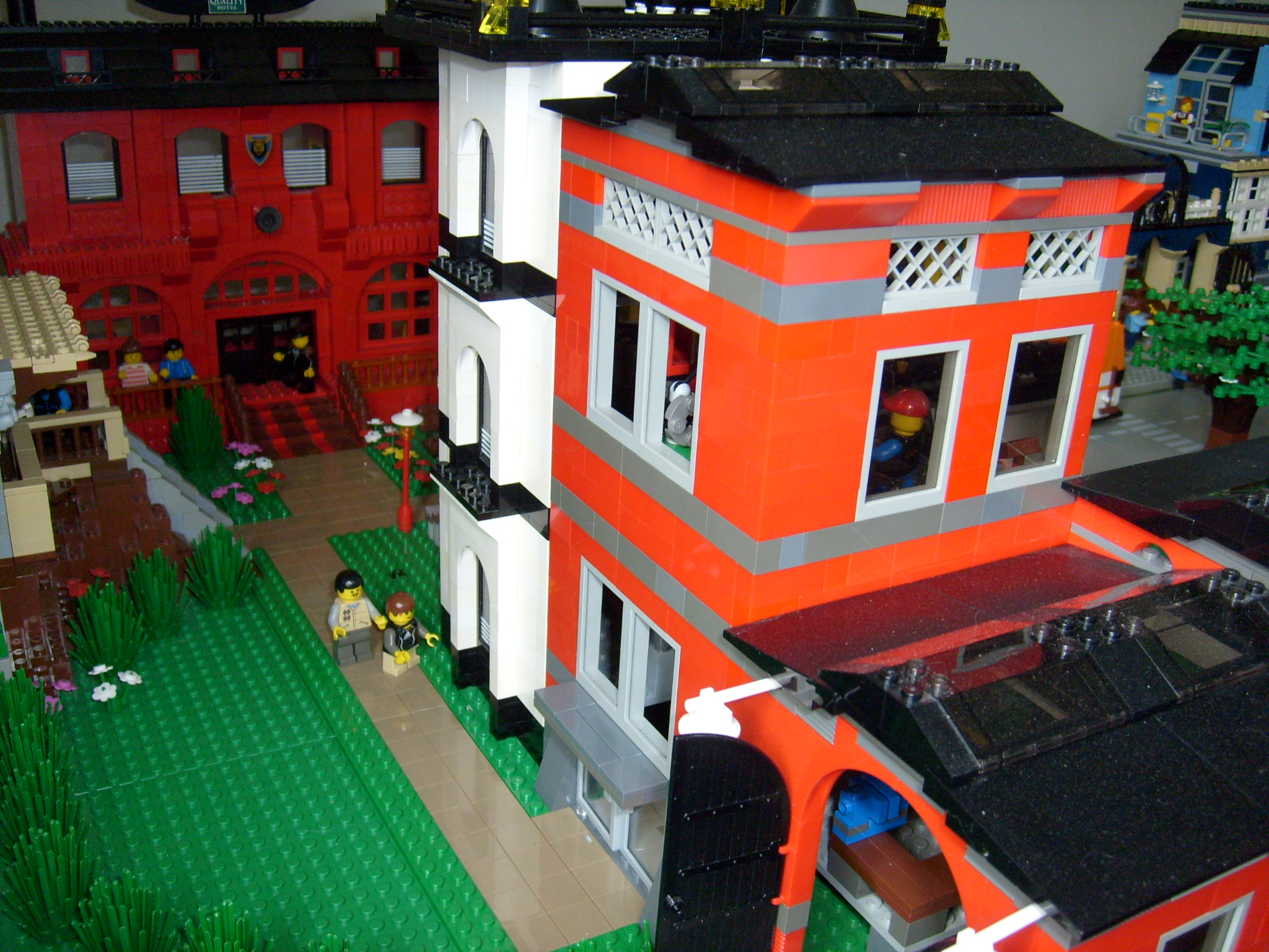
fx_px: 1283
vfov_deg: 40.7
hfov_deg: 52.6
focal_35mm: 35
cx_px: 634
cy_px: 476
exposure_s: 1/45
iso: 100
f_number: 2.8
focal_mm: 5.8
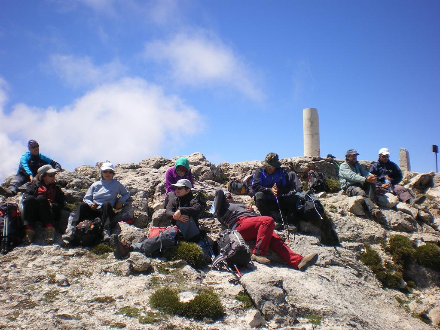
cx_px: 220
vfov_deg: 39.7
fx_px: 458
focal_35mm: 36
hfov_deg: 51.4
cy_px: 165
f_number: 4.6
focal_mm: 6.3
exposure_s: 1/400
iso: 50
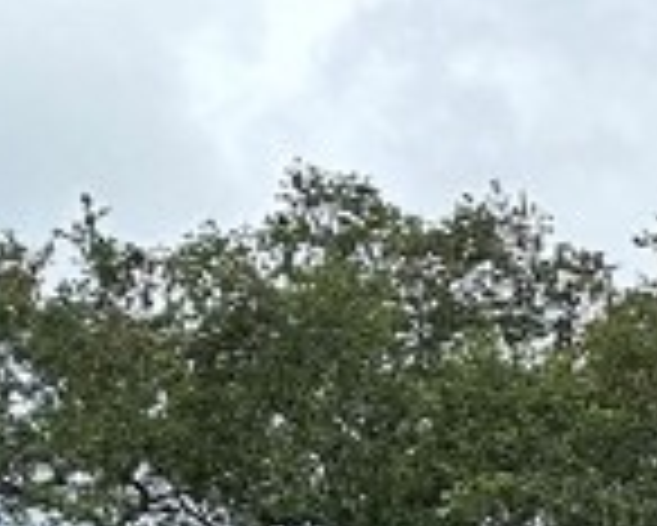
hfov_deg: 8.9
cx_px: 2169
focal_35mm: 164
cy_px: 1358
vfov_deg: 8.4
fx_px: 3191
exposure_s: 1/4016
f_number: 1.78
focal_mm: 6.86
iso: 80
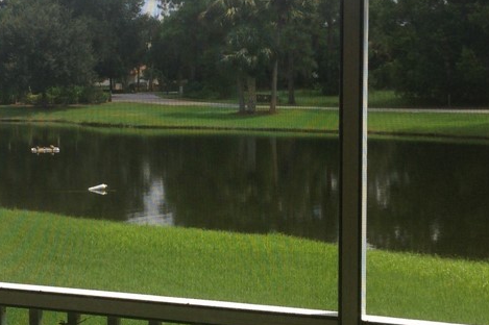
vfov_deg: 18.2
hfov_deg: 26.6
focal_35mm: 75
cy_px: 170
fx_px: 1018
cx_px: 119
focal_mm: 4.12
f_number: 2.4
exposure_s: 1/536
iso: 50
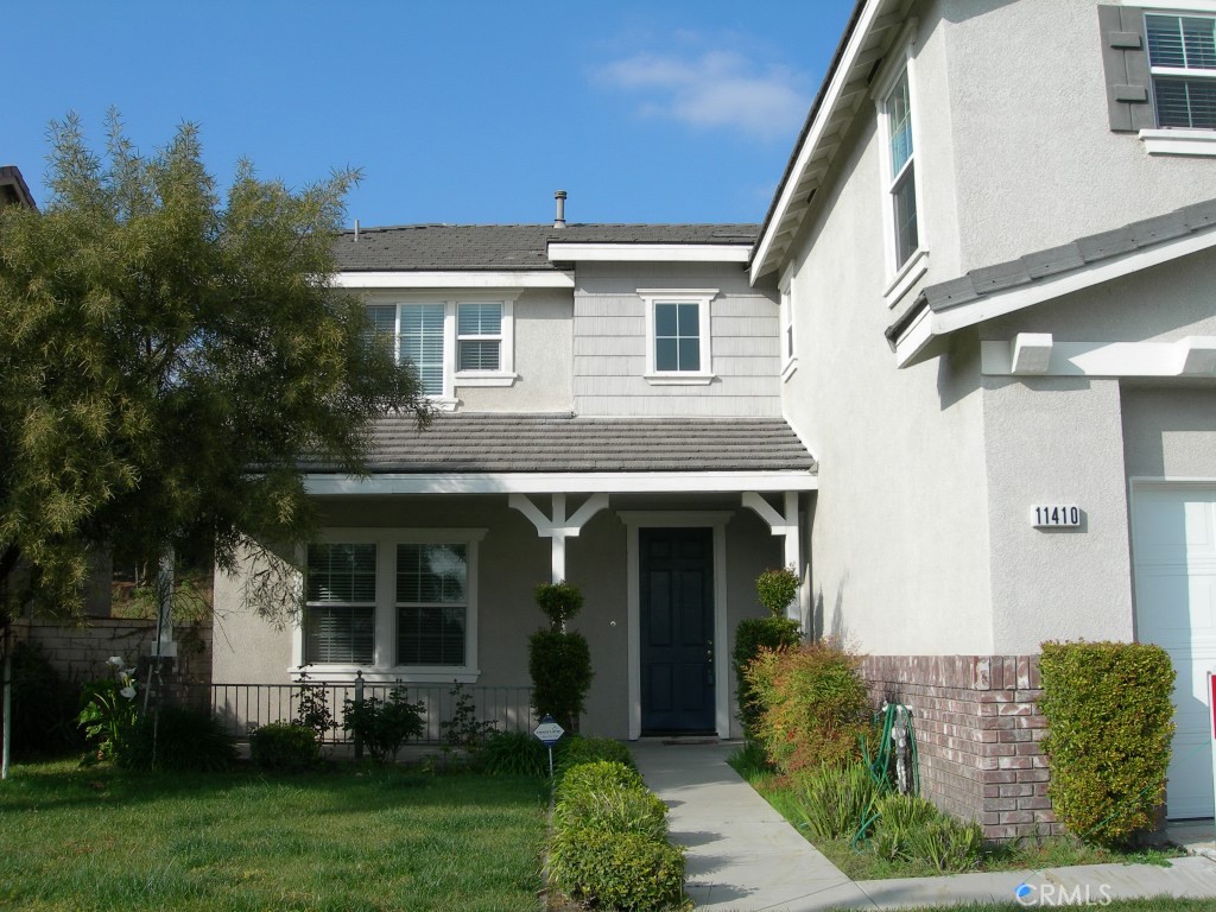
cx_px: 608
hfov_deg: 49.0
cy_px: 456
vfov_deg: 37.7
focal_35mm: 38
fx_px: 1335
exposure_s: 1/584
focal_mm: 7.8
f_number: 4.8
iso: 50
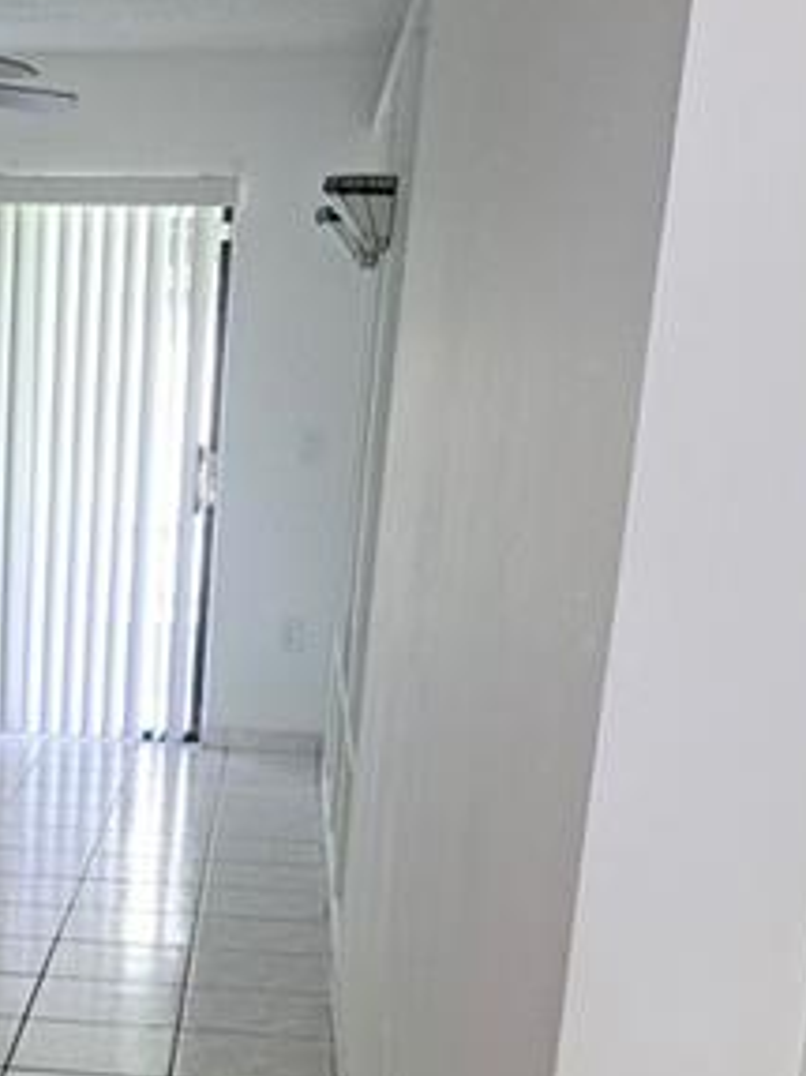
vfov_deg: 27.5
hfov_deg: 20.8
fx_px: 2082
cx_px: -101
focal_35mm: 67
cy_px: 1042
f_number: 2
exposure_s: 1/30
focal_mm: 4.6
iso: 250
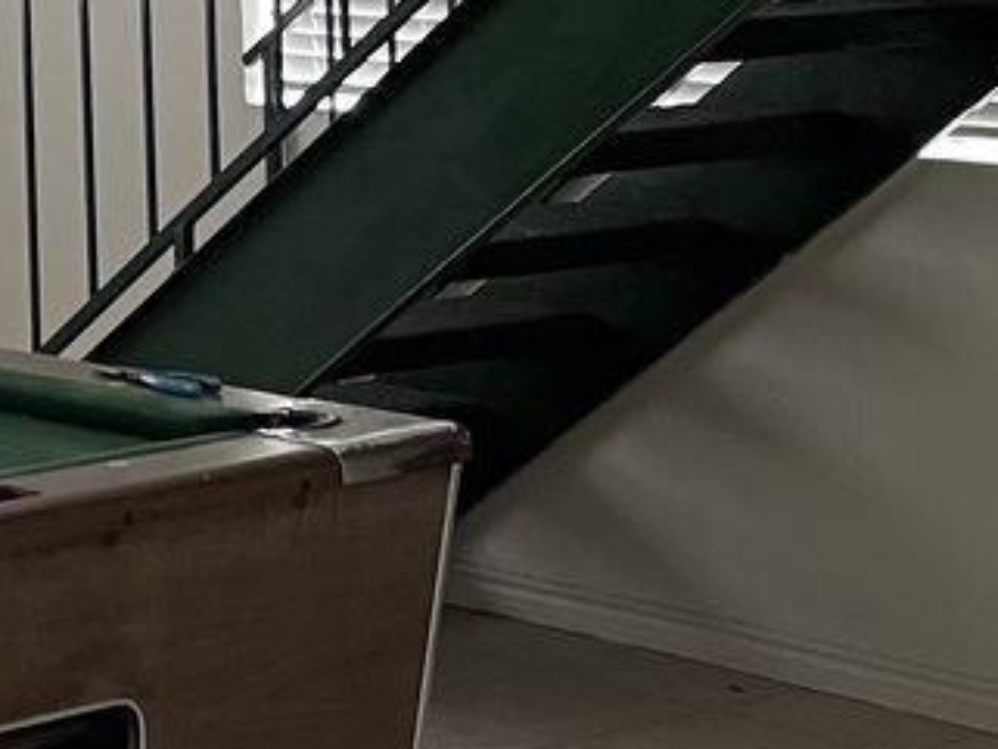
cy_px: -311
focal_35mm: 112
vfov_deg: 12.7
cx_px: -625
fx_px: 3230
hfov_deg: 15.7
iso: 100
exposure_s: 1/60
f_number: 1.6
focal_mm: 5.1
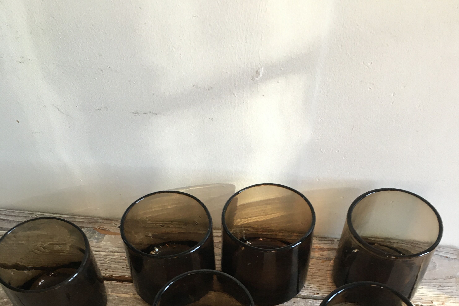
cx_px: 229
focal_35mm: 41
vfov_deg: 30.3
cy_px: 307
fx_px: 523
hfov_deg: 47.4
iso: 64
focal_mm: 4.15
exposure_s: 1/33
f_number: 2.2
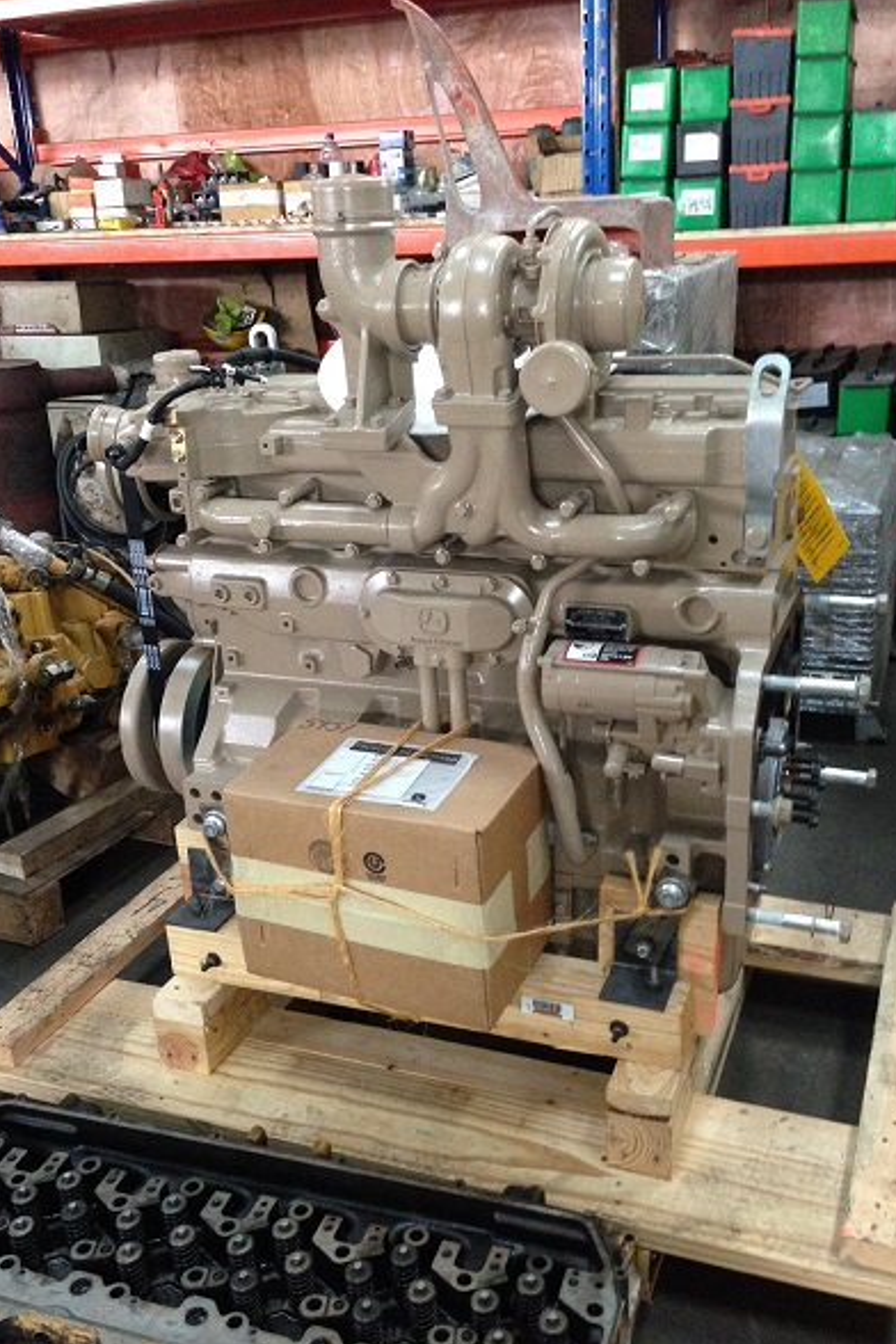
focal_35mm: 35
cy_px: 679
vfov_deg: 54.4
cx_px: 473
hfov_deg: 37.8
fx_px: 1307
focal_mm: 4.12
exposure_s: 1/17
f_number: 2.4
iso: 400
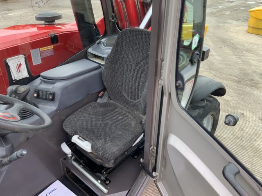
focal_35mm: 29
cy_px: 98
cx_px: 131
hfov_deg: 61.7
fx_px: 219
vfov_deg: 48.2
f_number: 1.8
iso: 64
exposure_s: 1/97
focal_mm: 3
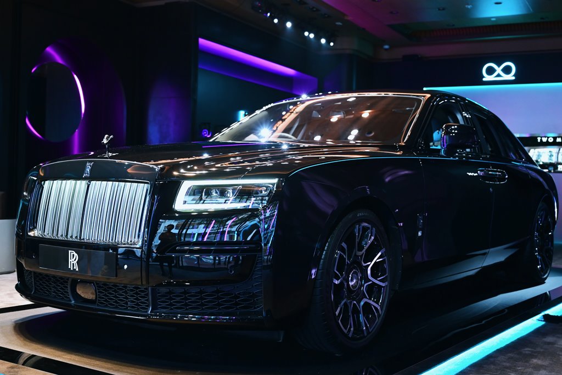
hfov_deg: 46.4
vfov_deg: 31.9
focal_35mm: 42
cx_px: 281
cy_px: 188
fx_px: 656
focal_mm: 42
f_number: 4
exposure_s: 1/80
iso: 2000
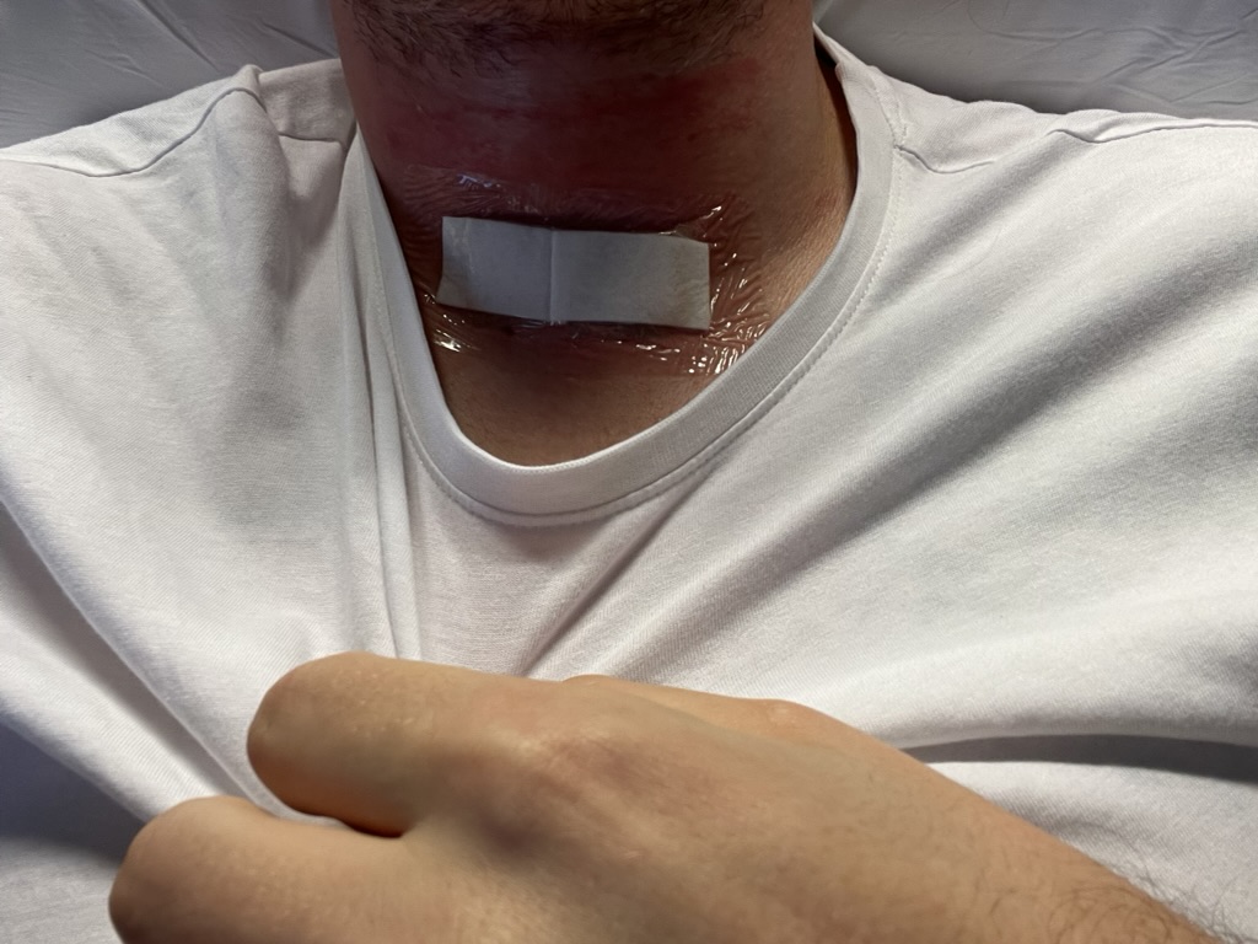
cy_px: 472
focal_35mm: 30
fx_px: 1090
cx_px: 629
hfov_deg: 60.0
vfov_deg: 46.8
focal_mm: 2.71
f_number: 2.2
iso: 50
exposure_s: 1/50
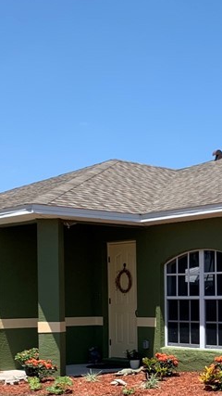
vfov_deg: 30.2
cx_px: 279
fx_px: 712
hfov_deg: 16.8
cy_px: 322
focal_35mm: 68
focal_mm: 4.25
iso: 25
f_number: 1.8
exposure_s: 1/1953
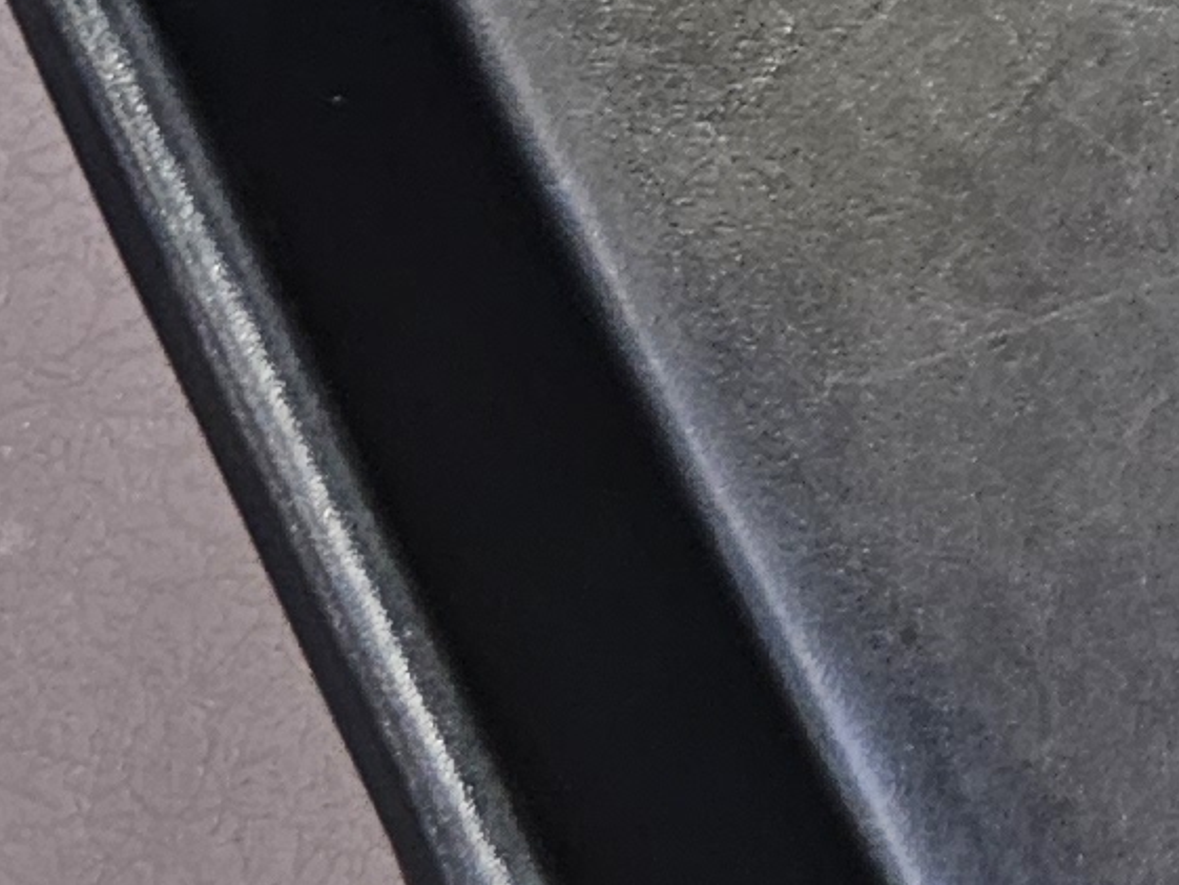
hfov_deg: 10.0
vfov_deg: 8.3
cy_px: -1219
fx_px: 5587
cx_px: 3106
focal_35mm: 164
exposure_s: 1/120
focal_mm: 6.3
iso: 160
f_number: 1.7
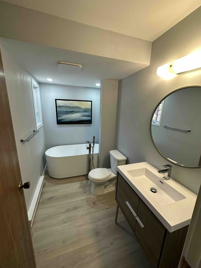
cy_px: 134
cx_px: 100
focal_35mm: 14
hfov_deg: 85.7
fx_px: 108
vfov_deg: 102.1
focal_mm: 2.22
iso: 200
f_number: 2.2
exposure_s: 1/120
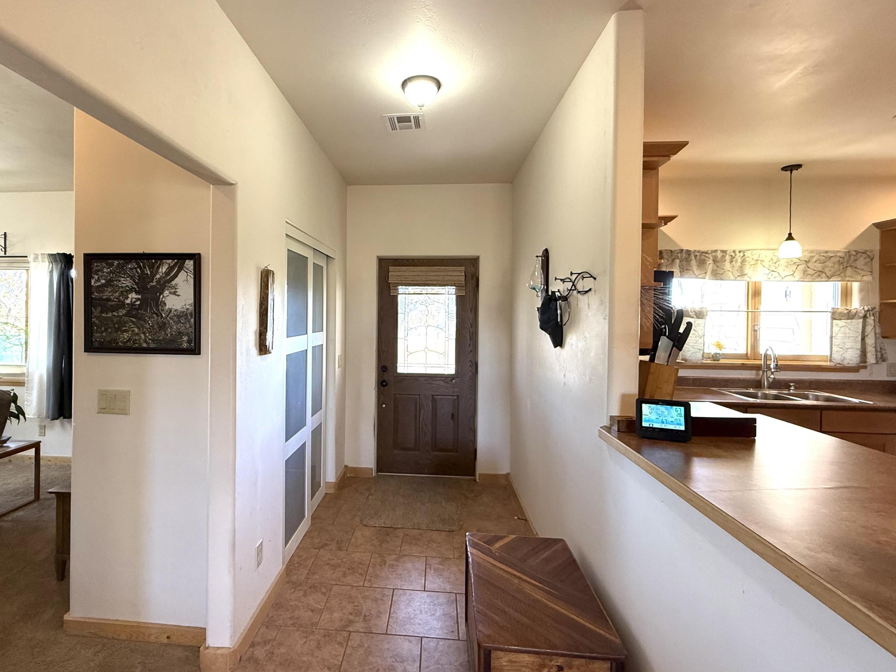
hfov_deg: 90.7
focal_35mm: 17
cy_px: 316
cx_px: 402
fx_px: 440
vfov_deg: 74.6
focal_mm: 2.22
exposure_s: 1/120
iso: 320
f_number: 2.2
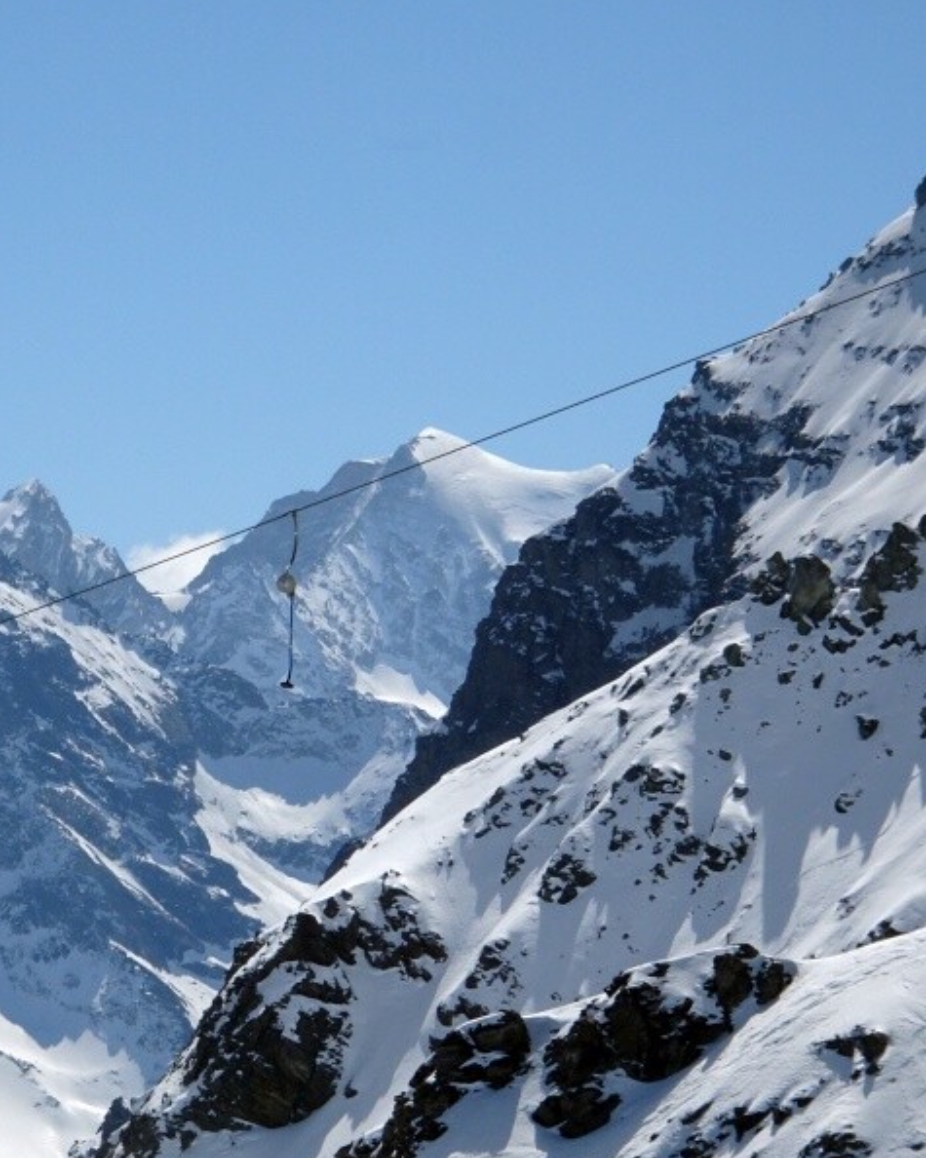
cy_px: 680
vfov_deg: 9.3
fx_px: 7093
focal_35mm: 207
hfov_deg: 7.5
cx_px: 136
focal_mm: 20.96
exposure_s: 1/1250
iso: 80
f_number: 5.6
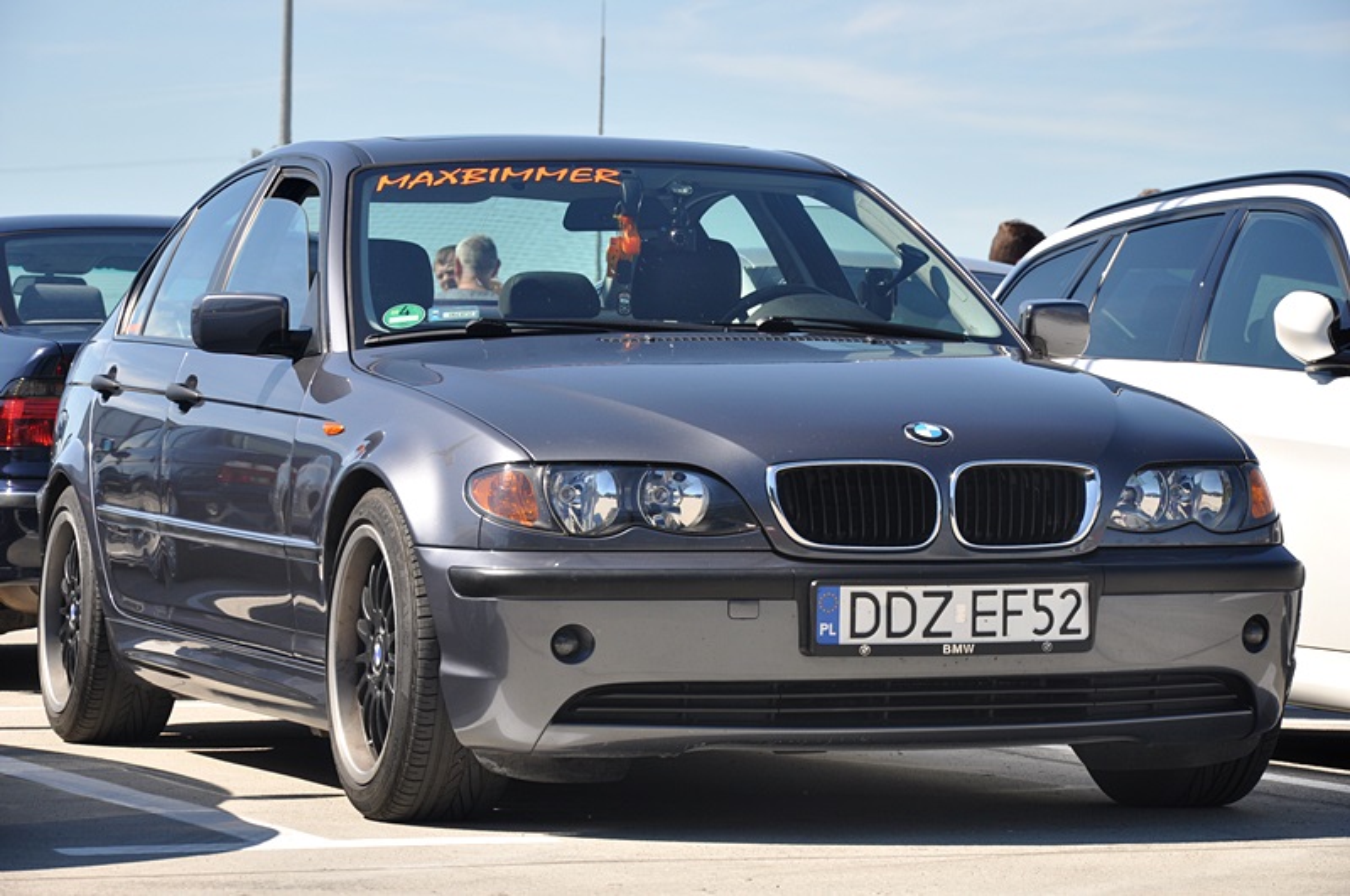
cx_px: 675
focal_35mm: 128
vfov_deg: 10.7
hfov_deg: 16.1
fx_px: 4774
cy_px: 448
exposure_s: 1/320
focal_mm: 85
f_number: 9
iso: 200
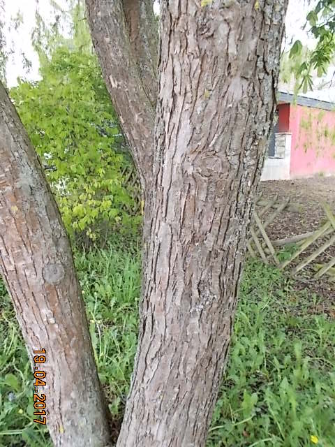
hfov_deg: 46.8
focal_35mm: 30
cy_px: 224
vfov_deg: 60.0
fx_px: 387
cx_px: 168
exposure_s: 1/25
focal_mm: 5.3
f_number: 3.4
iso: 100
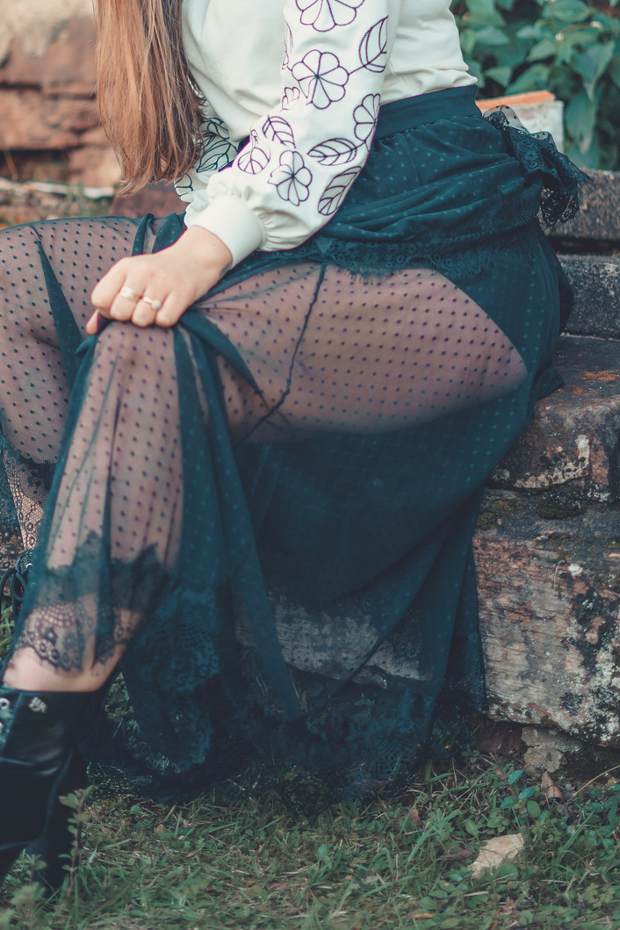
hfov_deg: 16.1
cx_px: 242
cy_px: 252
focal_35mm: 85
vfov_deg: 23.7
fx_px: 2196
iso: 100
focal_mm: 50
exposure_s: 1/320
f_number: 1.8
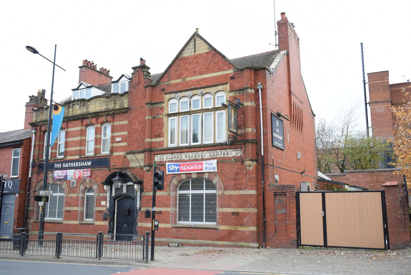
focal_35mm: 33
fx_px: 377
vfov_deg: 40.0
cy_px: 138
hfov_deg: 57.2
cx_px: 206
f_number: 5
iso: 400
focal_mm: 22
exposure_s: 1/100
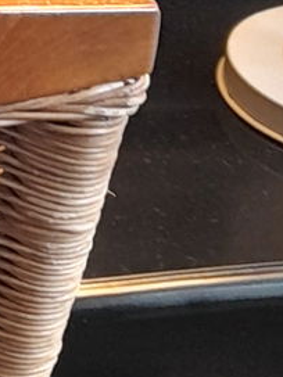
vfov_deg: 9.6
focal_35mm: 196
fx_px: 2137
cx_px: -348
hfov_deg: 7.2
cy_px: -297
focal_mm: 4.6
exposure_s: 1/33
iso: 320
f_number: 2
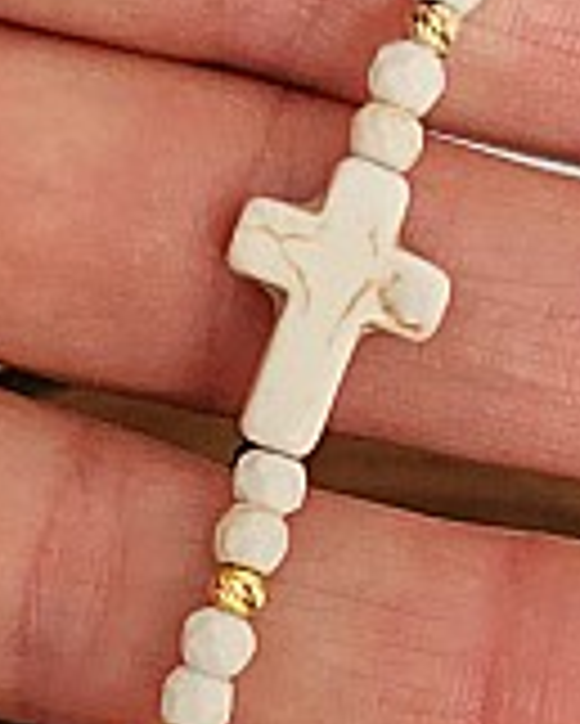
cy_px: 841
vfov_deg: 15.5
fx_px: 2572
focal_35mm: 120
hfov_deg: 12.9
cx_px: 292
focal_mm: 5.56
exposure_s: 1/50
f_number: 1.6
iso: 320
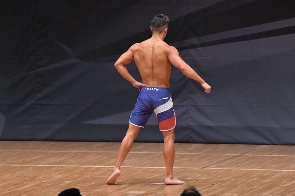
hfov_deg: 7.2
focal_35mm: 285
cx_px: 148
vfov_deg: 4.8
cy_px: 98
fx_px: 2334
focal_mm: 190
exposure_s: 1/400
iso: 6400
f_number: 5.6
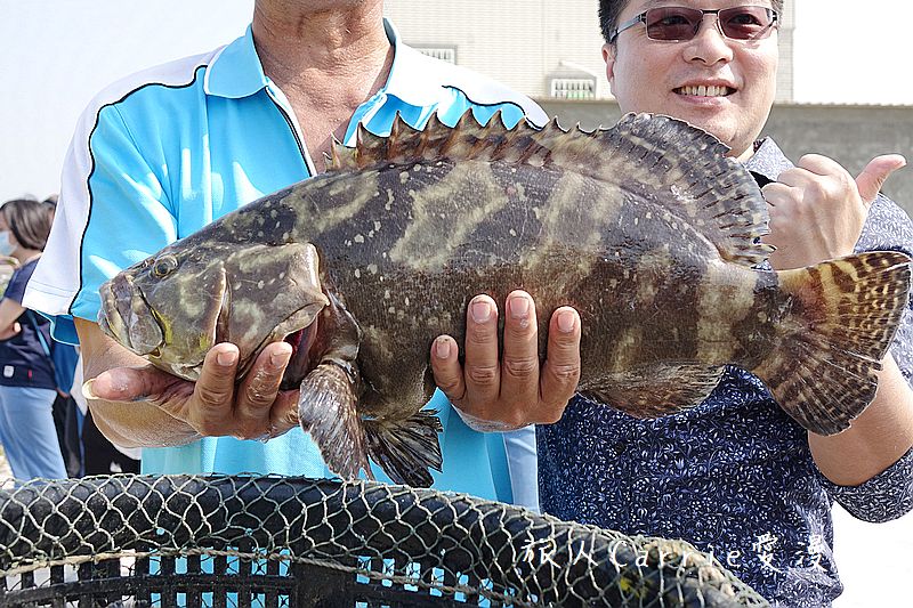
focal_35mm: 48
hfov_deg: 41.1
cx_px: 456
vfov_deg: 28.1
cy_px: 304
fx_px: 1217
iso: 100
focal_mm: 17.48
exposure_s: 1/250
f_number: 4
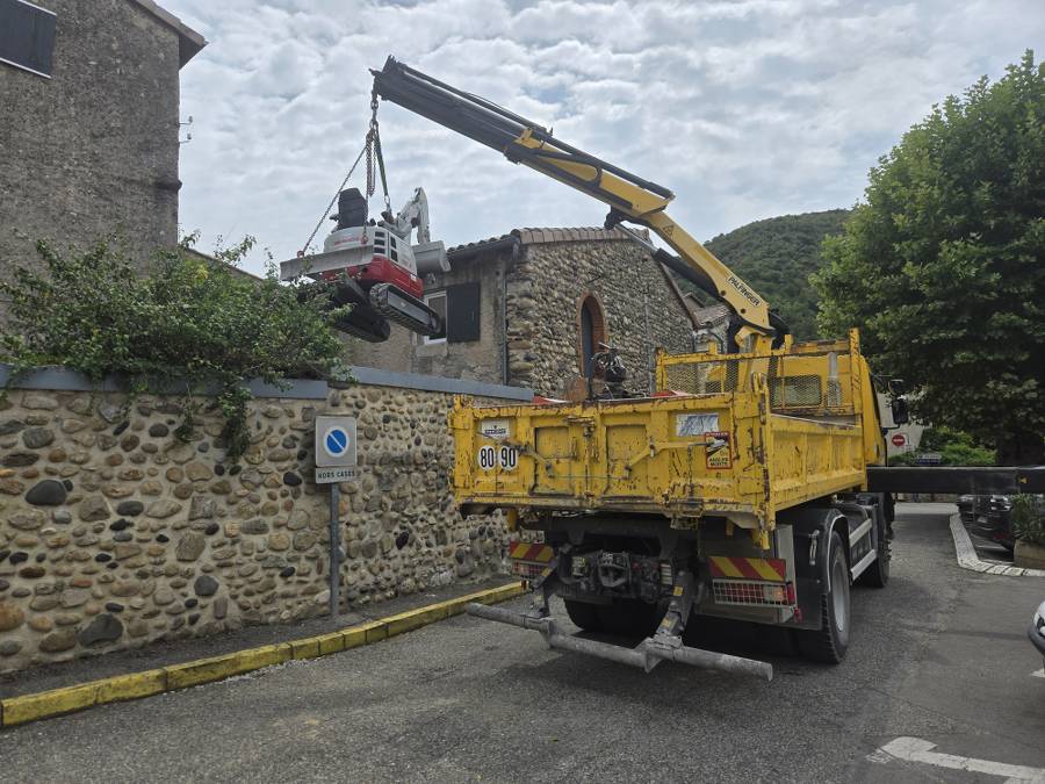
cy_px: 392
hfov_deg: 73.9
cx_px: 522
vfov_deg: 58.9
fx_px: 694
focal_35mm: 23
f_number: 1.8
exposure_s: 1/2921
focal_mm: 5.4
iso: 32
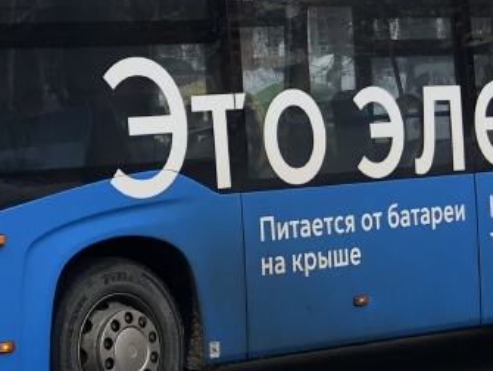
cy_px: 21
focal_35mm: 186
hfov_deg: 10.6
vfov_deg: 8.0
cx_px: 152
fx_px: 2652
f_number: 2.4
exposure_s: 1/191
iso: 16
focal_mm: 6
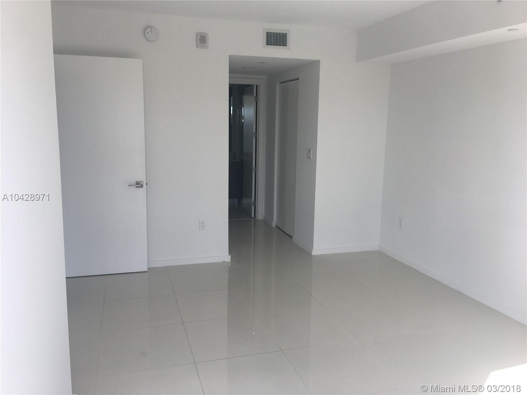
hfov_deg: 61.7
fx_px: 442
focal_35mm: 29
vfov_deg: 48.2
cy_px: 198
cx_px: 264
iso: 25
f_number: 2.2
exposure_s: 1/444
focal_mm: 4.15
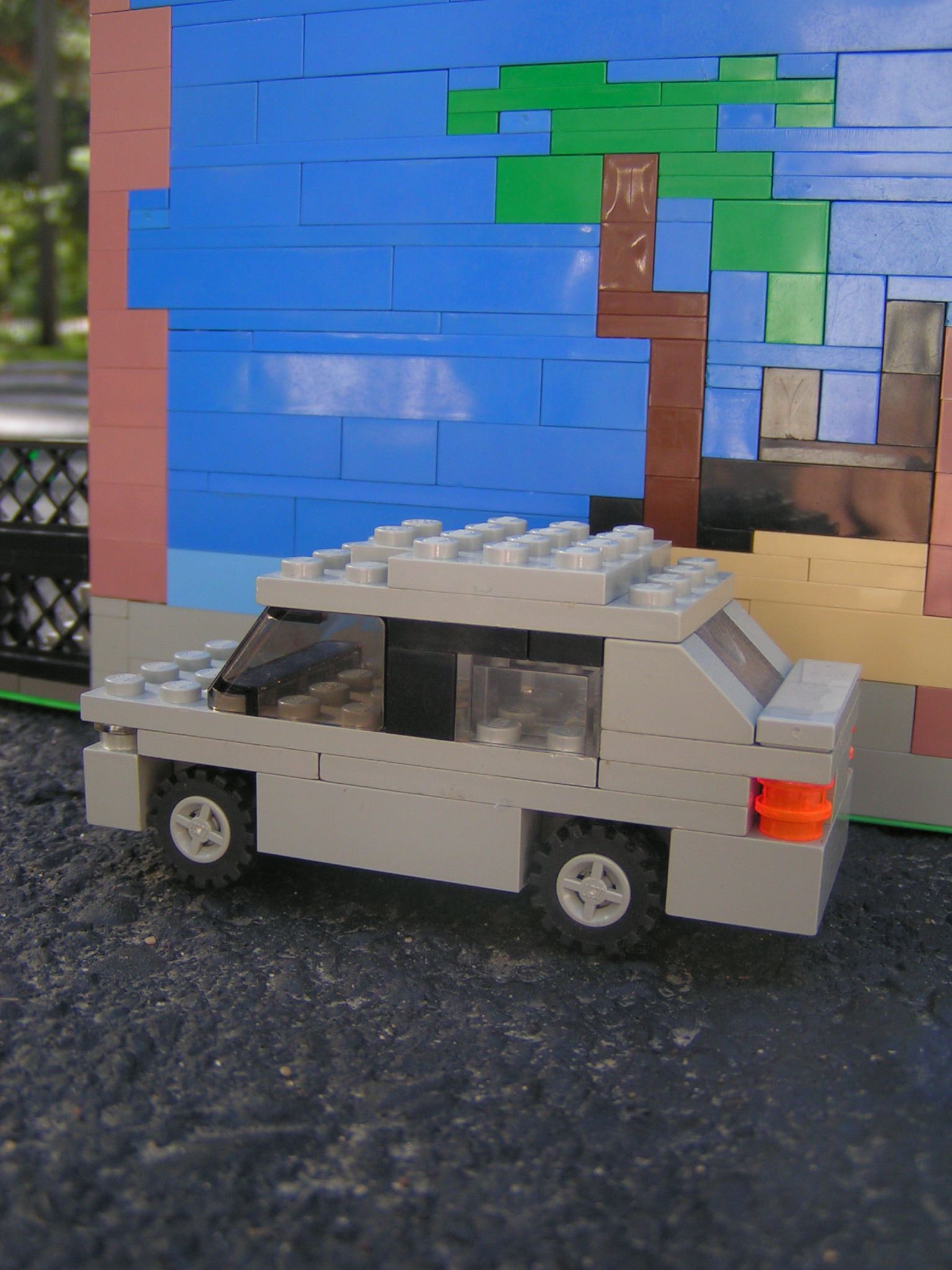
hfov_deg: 37.7
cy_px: 635
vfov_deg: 49.0
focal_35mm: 38
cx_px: 476
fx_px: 1393
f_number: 2.8
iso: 50
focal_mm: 5.8
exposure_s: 1/200
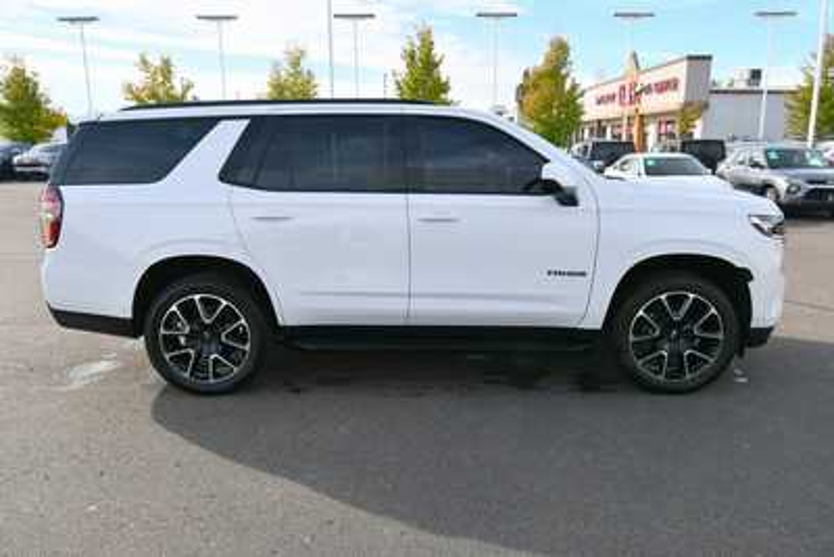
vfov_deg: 48.0
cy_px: 278
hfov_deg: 67.4
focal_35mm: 27
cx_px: 417
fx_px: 626
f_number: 8
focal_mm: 18
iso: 180
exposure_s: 1/250
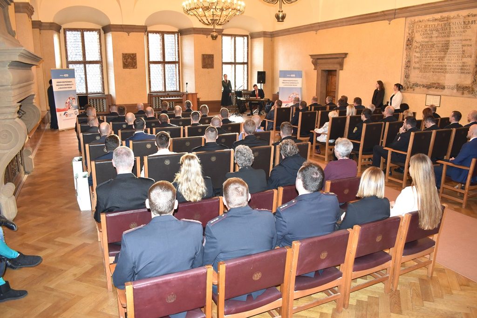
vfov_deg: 47.9
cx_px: 238
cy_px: 159
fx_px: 358
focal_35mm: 27
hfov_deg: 67.4
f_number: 5
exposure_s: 1/60
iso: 1400
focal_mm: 18
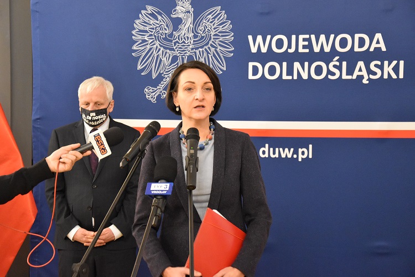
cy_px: 138
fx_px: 1003
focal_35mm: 87
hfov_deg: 23.4
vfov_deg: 15.7
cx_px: 208
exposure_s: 1/60
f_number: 5
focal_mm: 58
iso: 5000
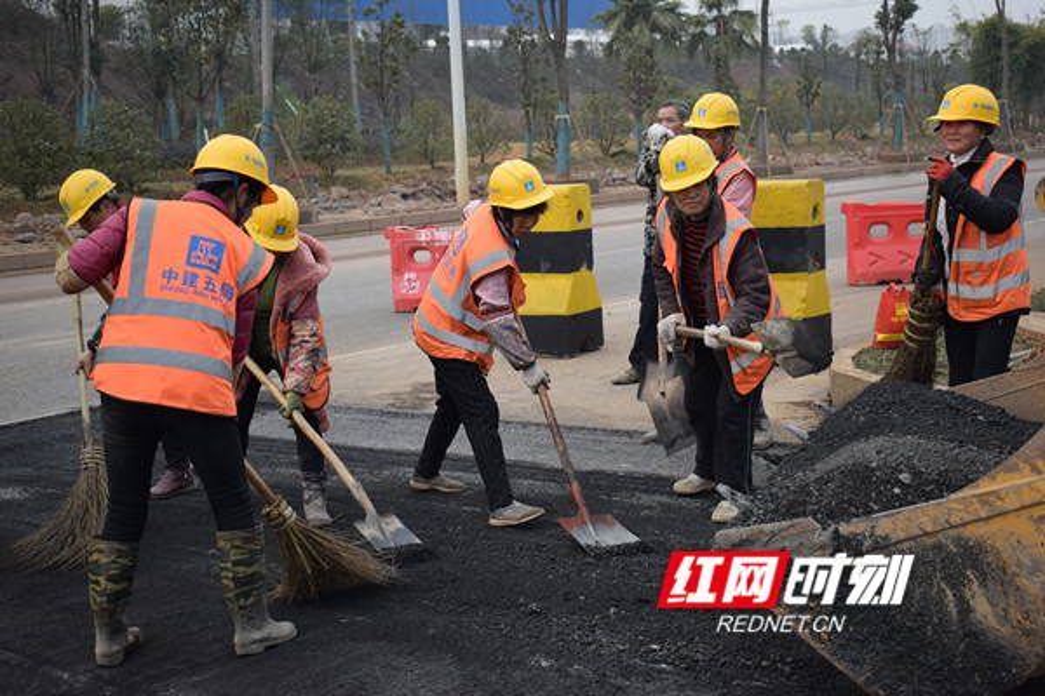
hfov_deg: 38.9
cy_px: 348
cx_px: 522
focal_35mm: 51
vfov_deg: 26.5
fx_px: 1480
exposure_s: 1/1000
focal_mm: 34
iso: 720
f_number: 4.5
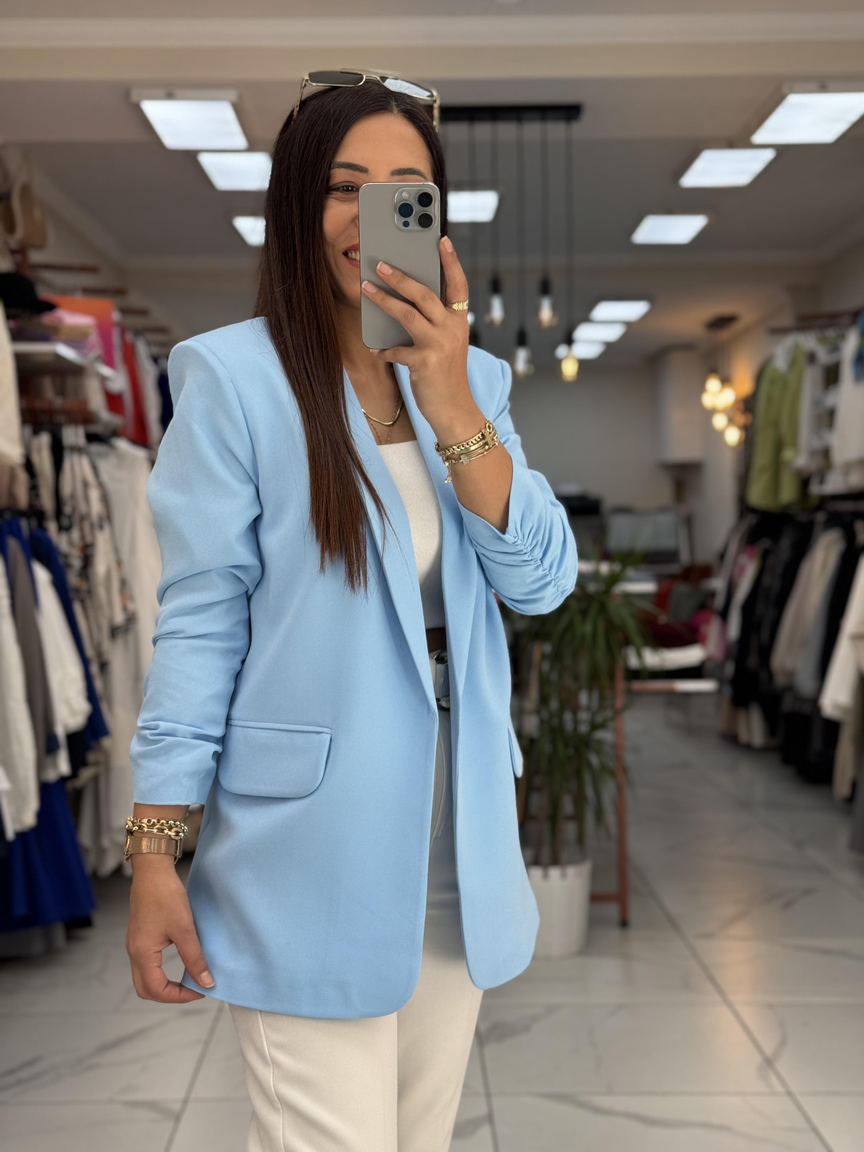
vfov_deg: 39.7
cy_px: 576
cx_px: 432
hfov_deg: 30.3
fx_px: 1597
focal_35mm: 48
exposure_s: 1/100
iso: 50
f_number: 1.78
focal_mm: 6.76
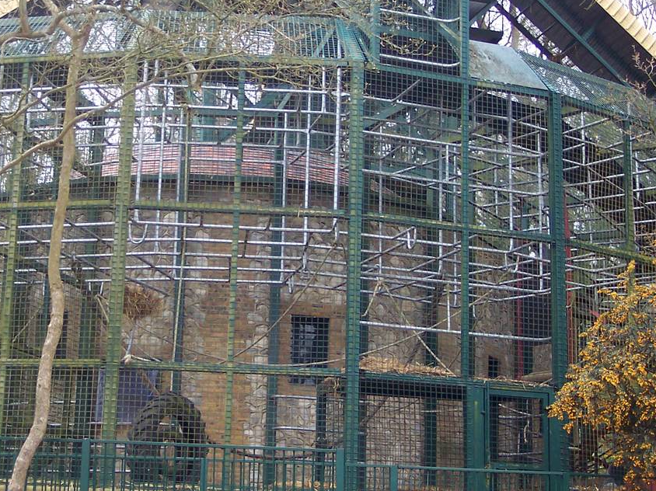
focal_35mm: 72
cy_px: 211
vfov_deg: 20.4
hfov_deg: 27.0
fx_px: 1364
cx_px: 249
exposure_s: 1/350
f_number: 2.8
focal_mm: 8
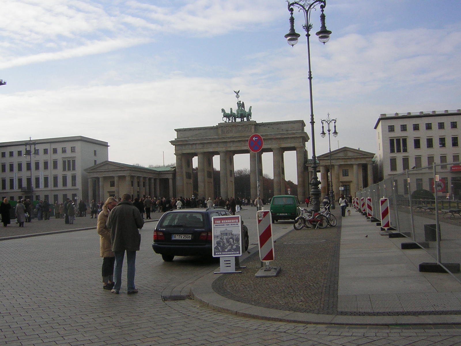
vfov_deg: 39.7
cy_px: 173
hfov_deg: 51.4
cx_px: 230
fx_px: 479
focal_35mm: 36
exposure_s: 1/267
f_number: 5.2
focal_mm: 4.7
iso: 50
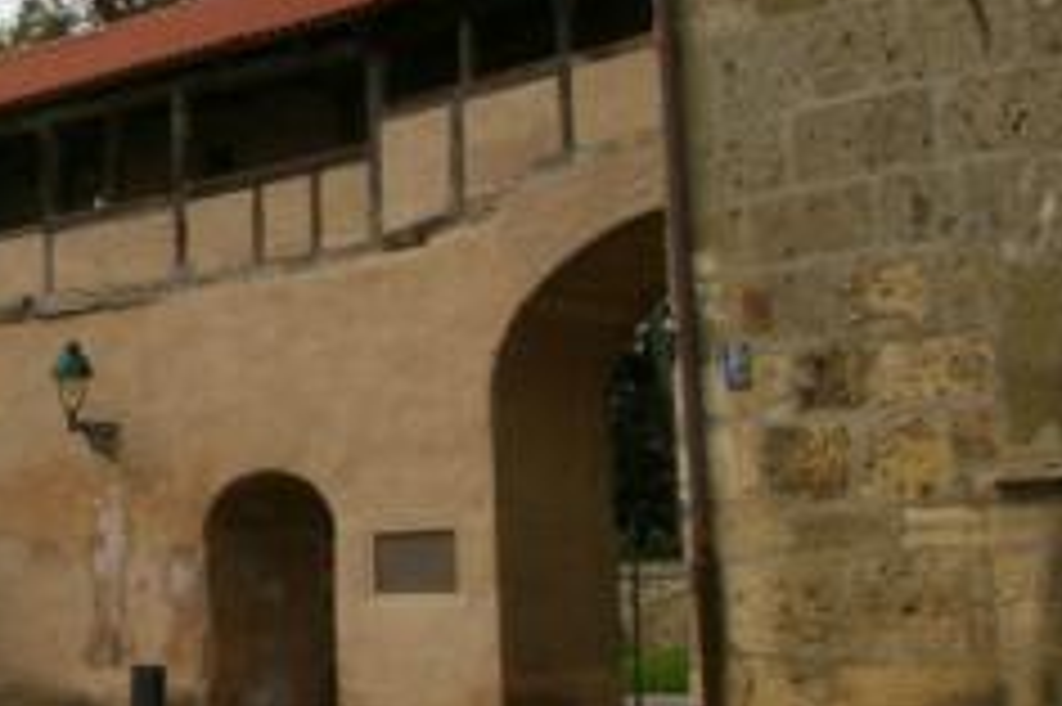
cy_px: 313
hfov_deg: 26.4
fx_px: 2154
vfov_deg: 18.6
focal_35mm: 73
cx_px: 32
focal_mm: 23
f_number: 9.5
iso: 200
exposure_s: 1/180
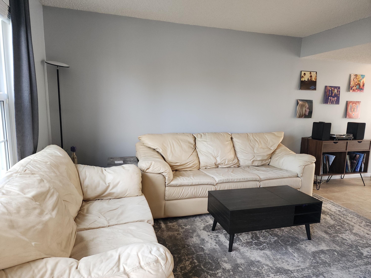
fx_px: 247
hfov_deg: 73.9
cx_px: 186
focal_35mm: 23
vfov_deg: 58.9
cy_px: 139
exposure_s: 1/60
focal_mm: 6.4
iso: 100
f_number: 1.8
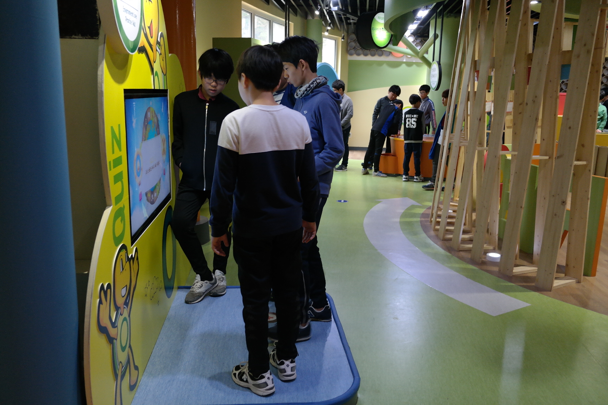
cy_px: 202
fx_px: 507
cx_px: 304
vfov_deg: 43.6
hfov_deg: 61.9
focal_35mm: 30
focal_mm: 20
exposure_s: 1/40
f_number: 3.5
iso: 800
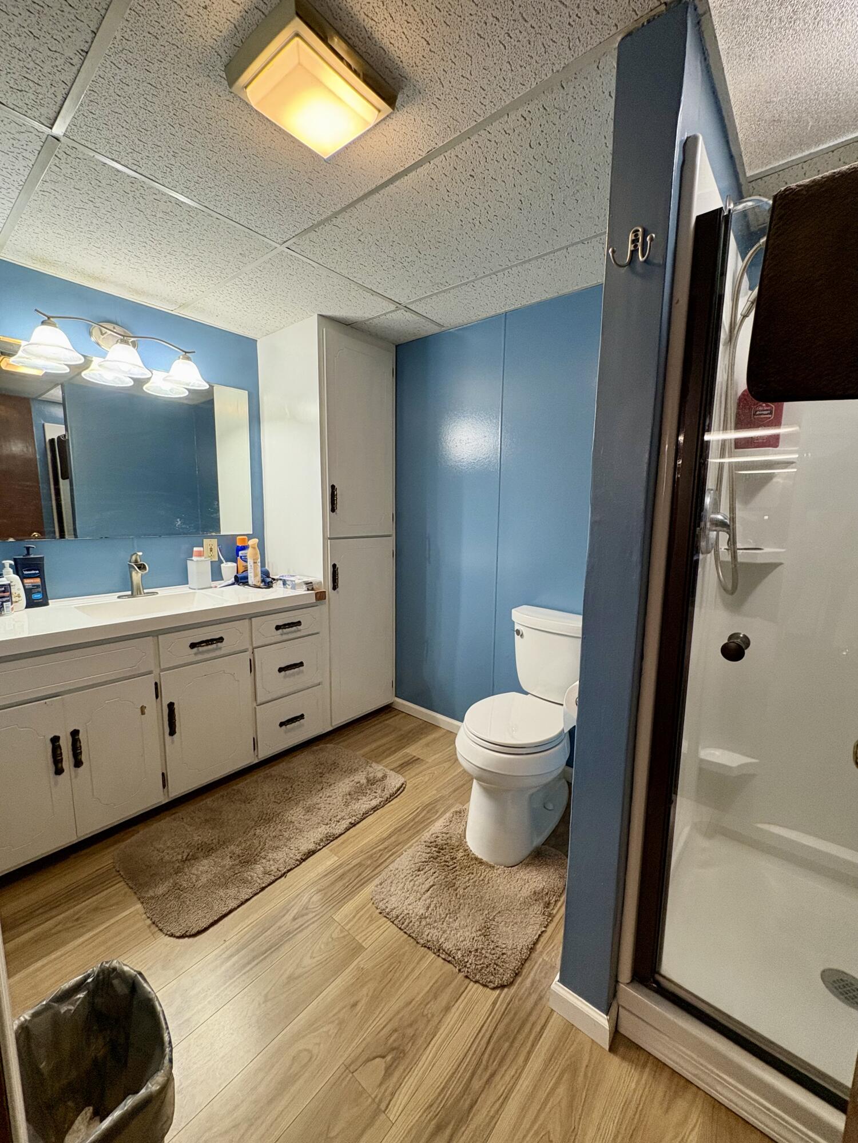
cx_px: 429
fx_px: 463
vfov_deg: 102.1
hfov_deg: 85.7
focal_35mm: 14
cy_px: 572
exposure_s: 1/60
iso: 250
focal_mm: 2.22
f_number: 2.2
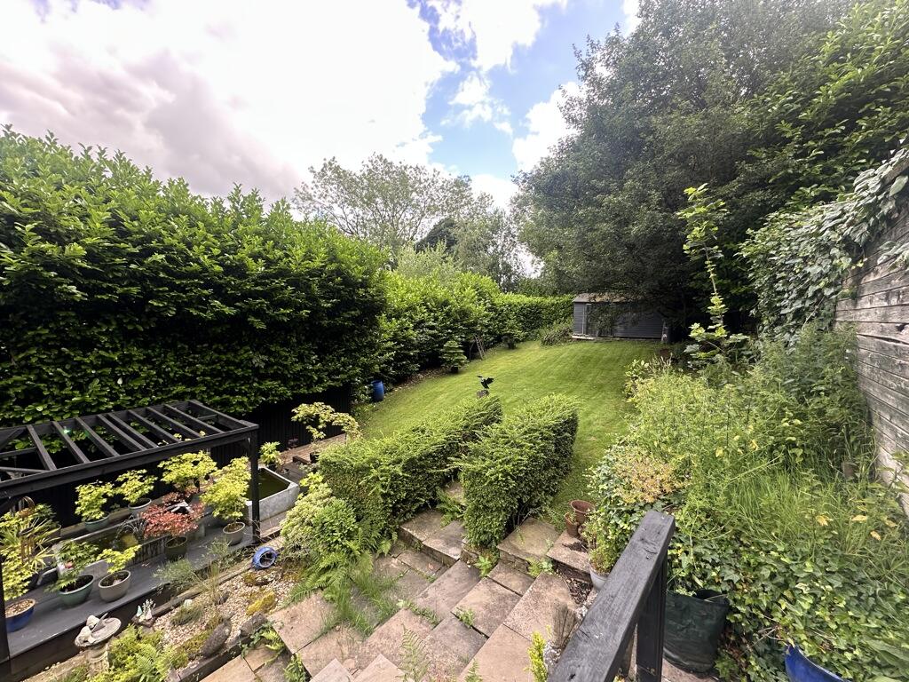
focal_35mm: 14
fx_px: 368
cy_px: 341
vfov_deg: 85.7
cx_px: 454
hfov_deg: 102.1
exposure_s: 1/166
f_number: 2.2
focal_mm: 2.22
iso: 40
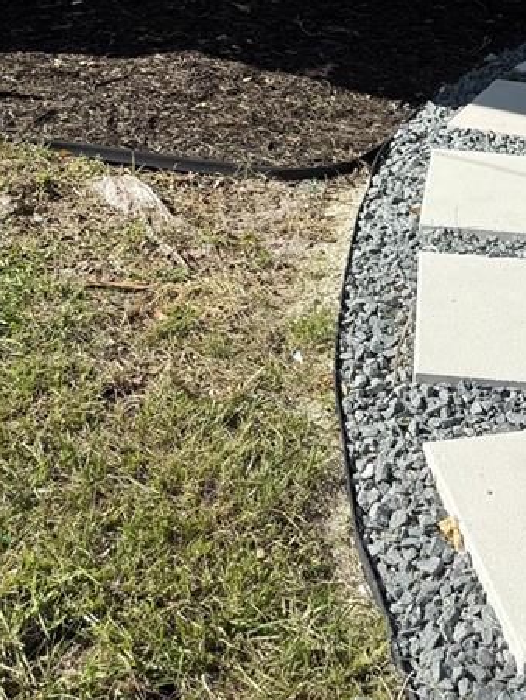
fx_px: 1295
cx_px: 288
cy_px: -193
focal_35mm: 64
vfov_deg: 26.1
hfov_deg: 22.9
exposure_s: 1/3021
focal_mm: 6.76
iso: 80
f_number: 1.78
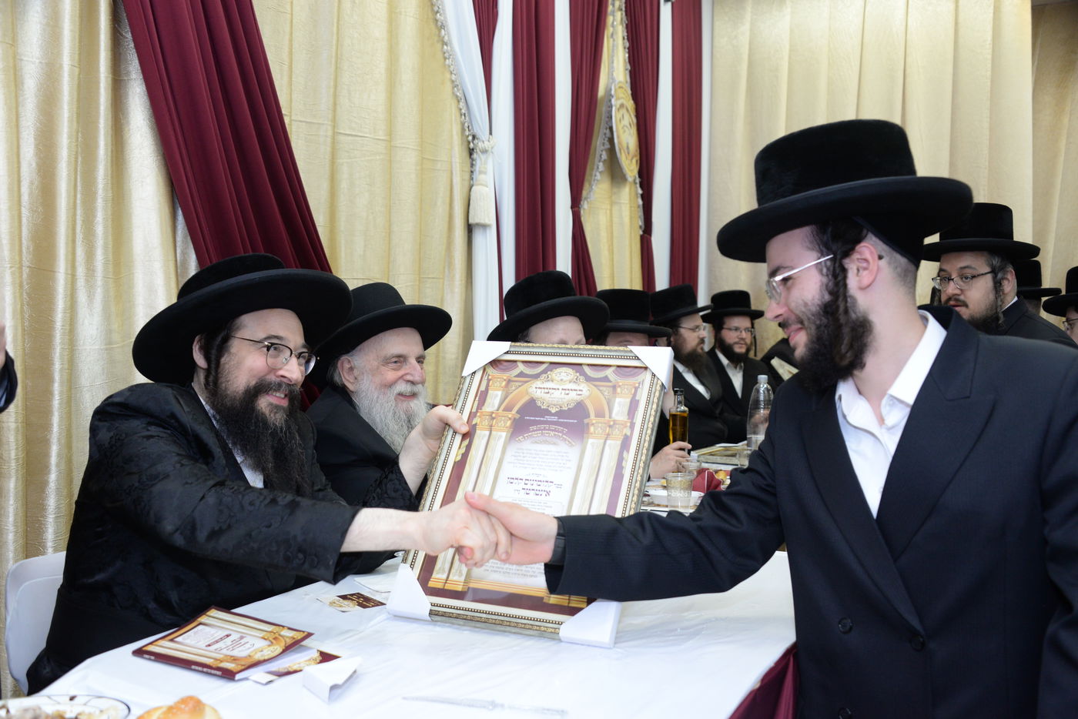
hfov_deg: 55.8
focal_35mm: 34
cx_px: 539
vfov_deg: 38.9
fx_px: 1018
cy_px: 360
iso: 1600
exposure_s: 1/80
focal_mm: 34
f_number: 4.5
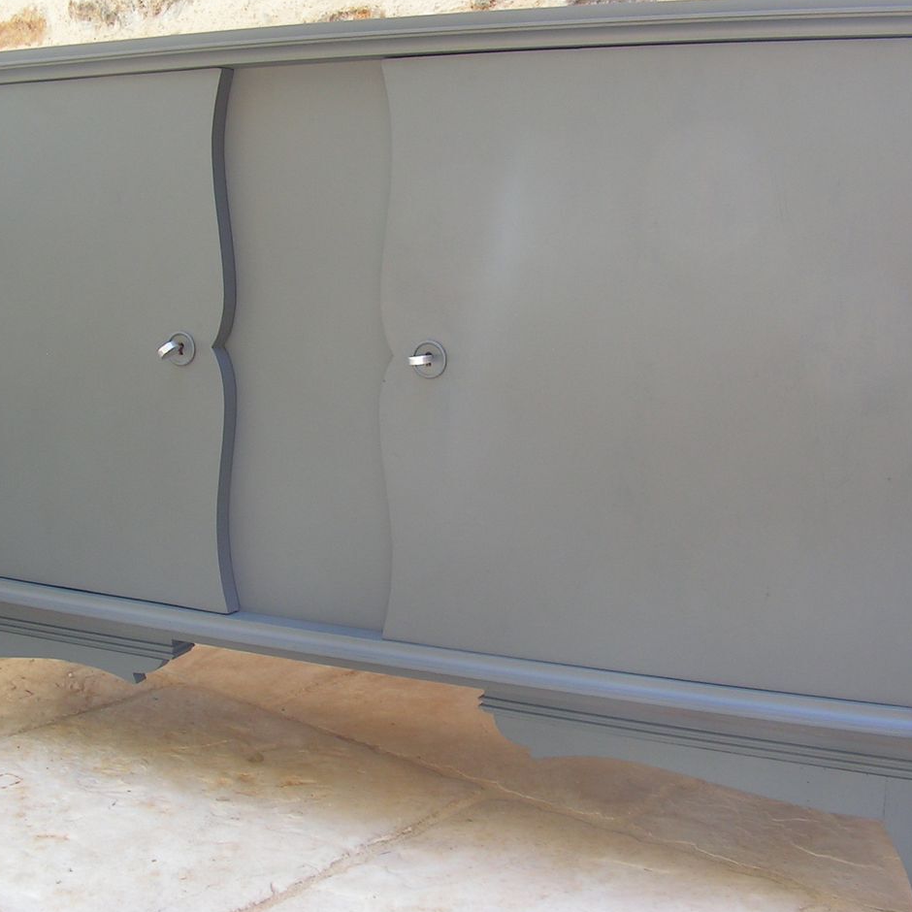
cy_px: 449
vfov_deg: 38.3
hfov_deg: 38.3
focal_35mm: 44
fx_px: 1312
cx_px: 452
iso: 100
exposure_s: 1/40
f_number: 3.2
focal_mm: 6
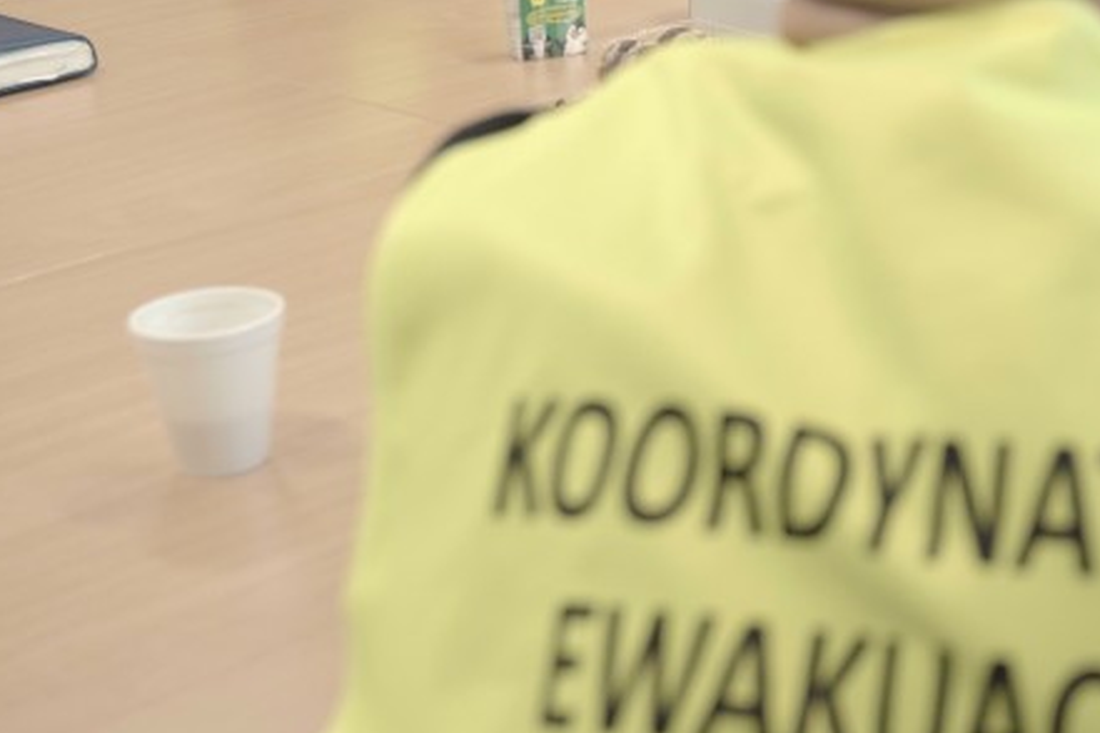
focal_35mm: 81
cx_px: 1285
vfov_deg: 16.6
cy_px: 37
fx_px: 2475
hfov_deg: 23.2
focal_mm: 31
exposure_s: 1/160
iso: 1000
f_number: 3.2
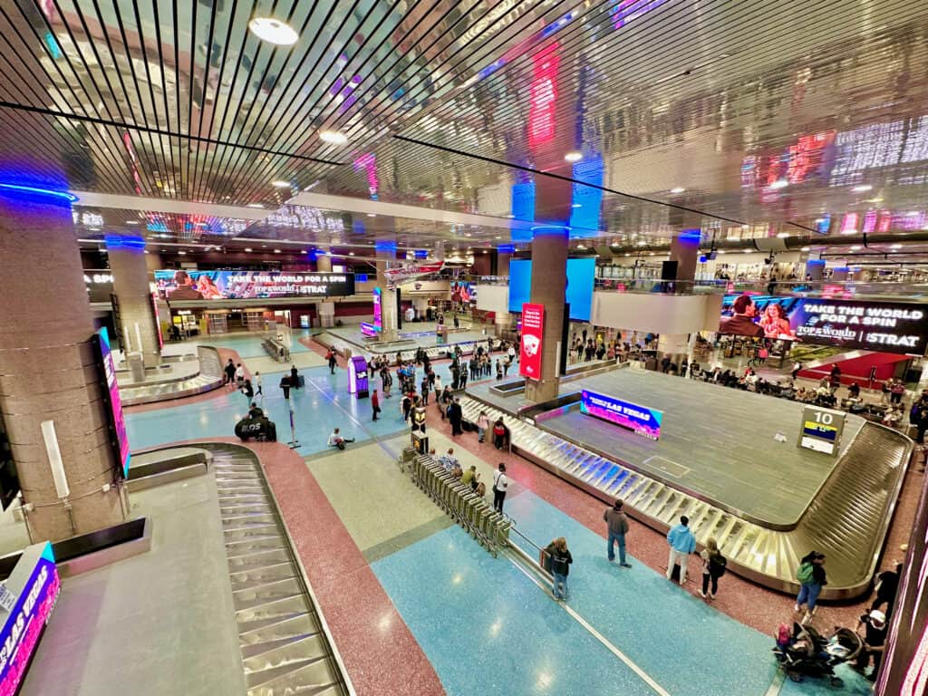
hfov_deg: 102.1
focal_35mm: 14
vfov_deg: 85.7
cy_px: 348
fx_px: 375
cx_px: 464
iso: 160
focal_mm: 2.22
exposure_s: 1/60
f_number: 2.2
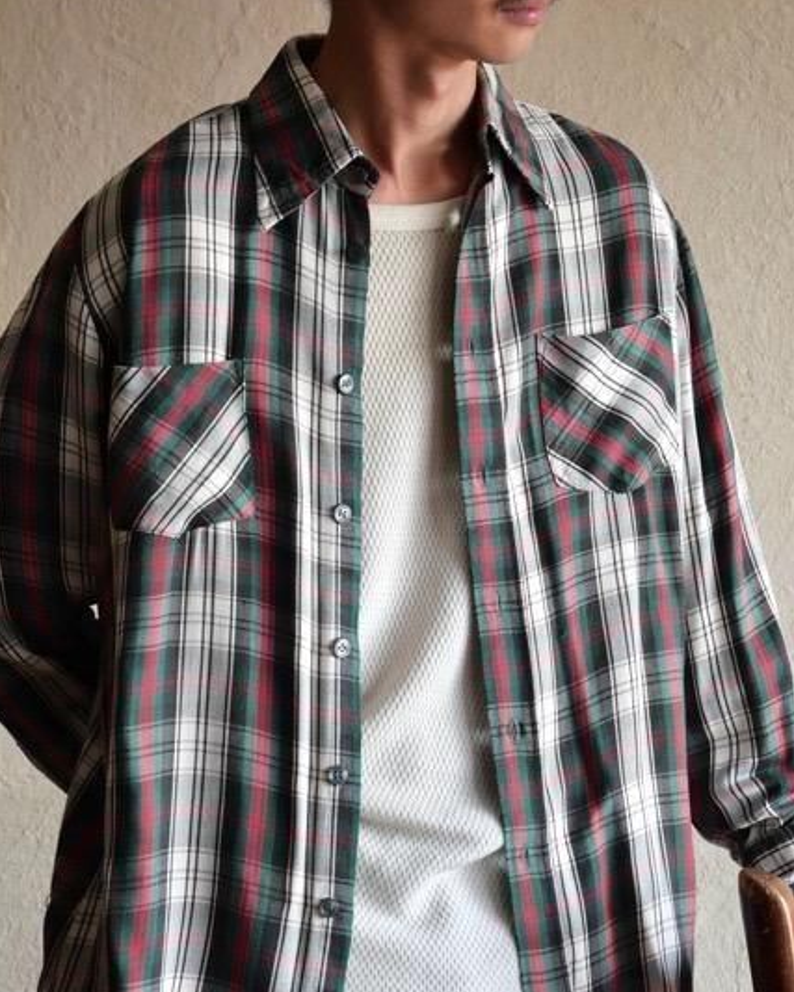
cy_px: 714
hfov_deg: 11.8
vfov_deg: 14.7
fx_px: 3849
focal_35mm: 131
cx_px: 439
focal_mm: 42
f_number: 3.9
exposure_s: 1/100
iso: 400
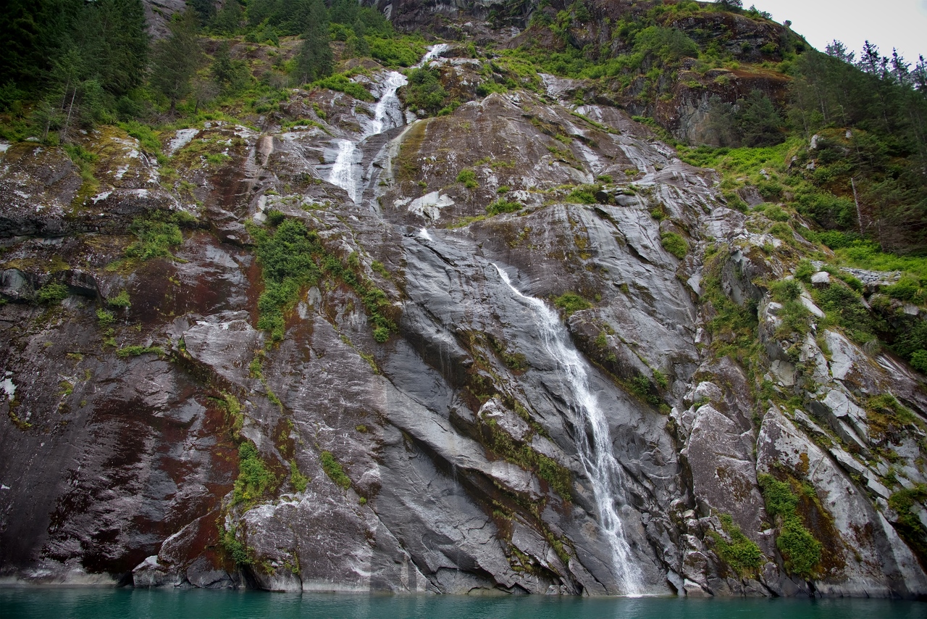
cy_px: 310
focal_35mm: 24
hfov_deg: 73.7
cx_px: 464
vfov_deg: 53.2
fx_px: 618
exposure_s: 1/100
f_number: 5
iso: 100
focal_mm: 24
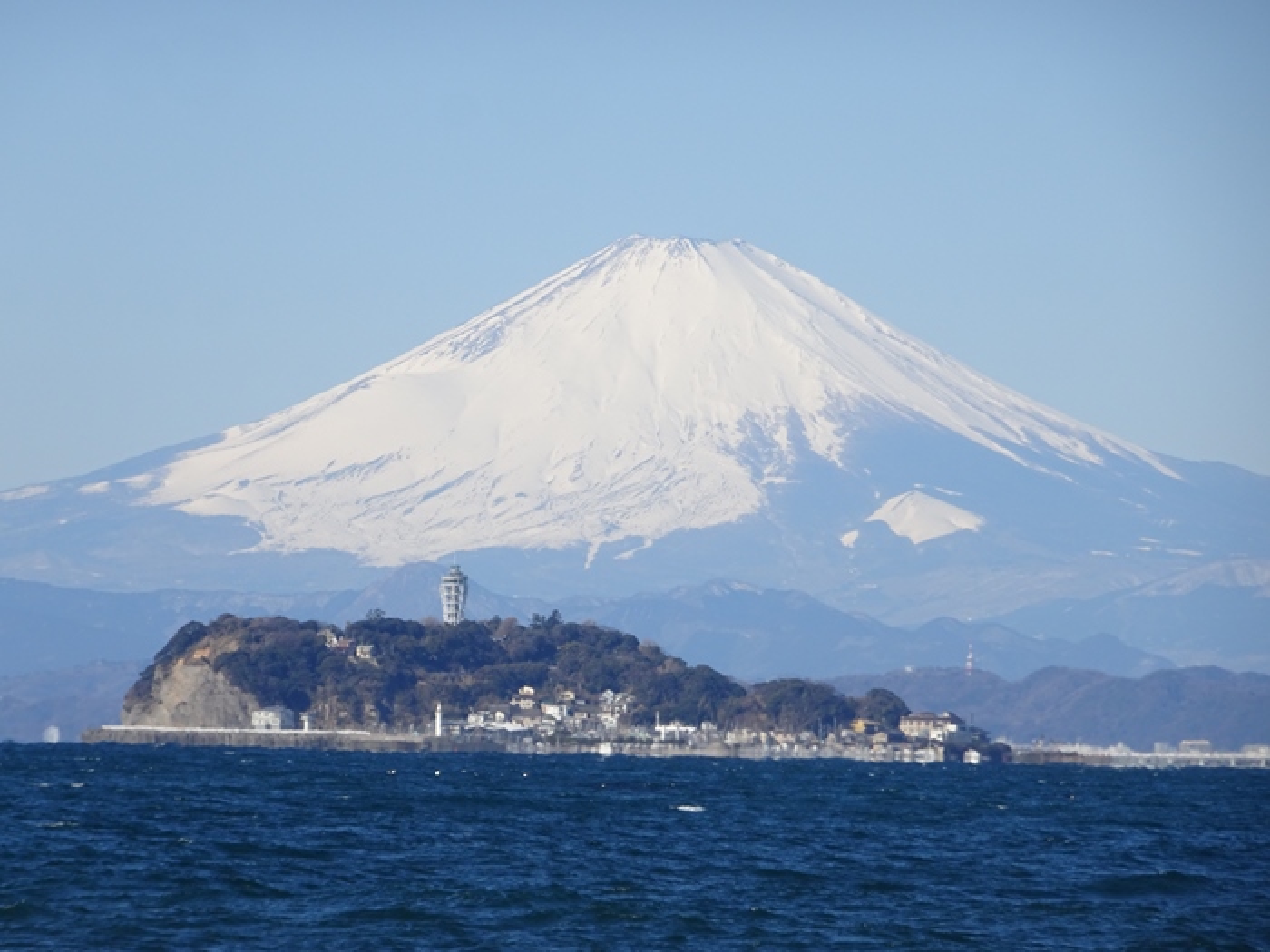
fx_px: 11300
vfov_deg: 4.8
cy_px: 476
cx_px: 635
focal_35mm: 308
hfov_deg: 6.4
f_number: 6.3
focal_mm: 52.59
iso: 80
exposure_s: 1/500
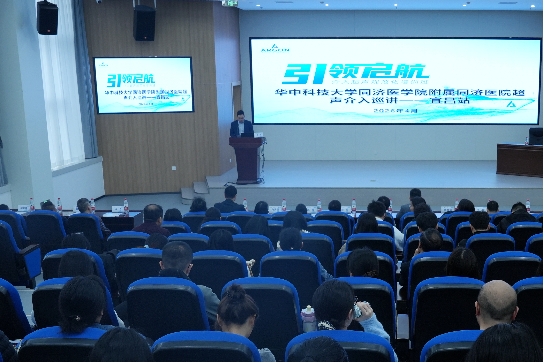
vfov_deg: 30.9
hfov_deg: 44.2
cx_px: 395
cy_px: 252
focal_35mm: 43
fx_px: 649
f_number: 6.3
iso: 800
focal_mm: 24
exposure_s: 1/125
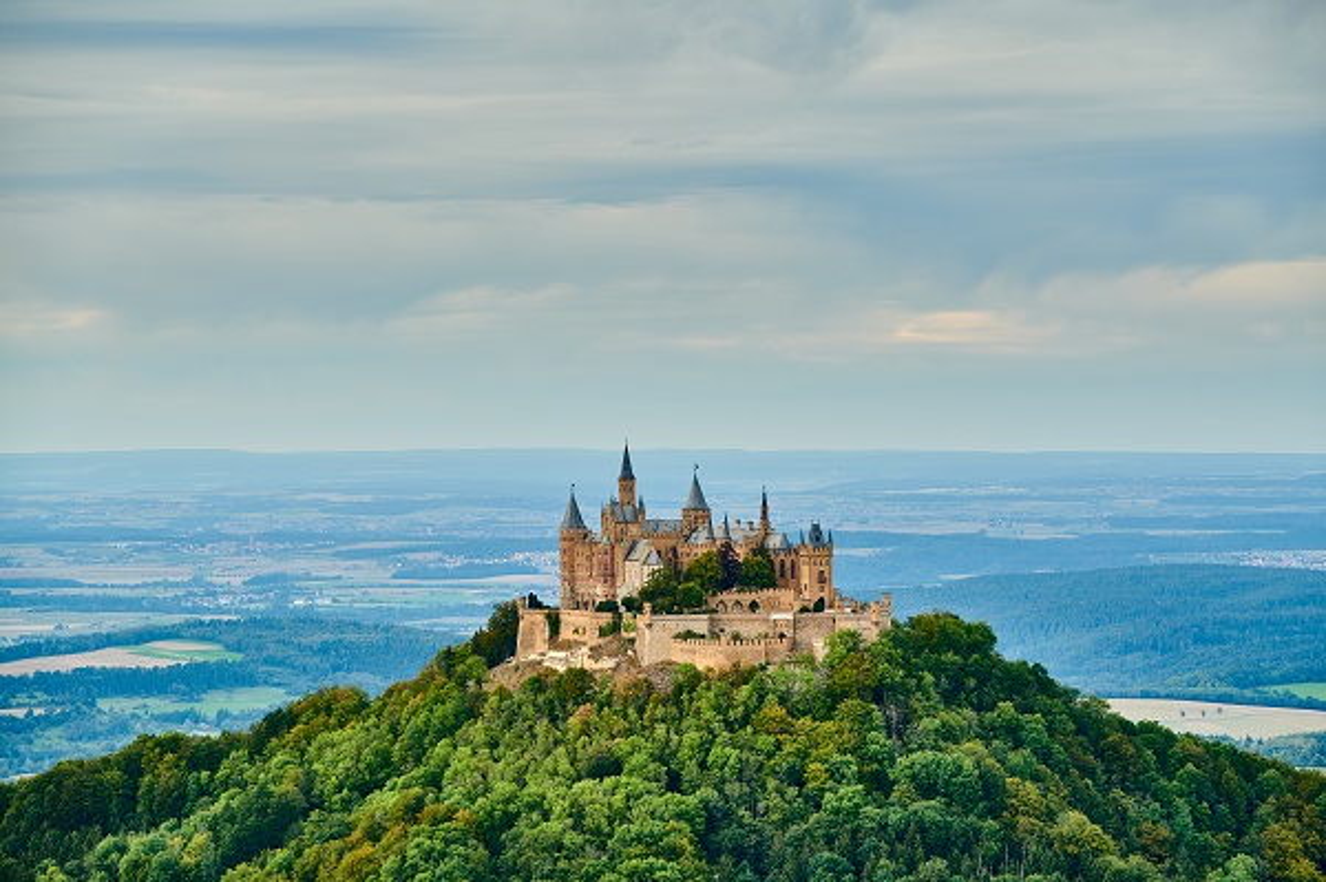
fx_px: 4784
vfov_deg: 10.5
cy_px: 441
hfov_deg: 15.8
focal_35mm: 130
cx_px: 663
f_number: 5.6
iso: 200
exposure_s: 1/125
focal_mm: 130
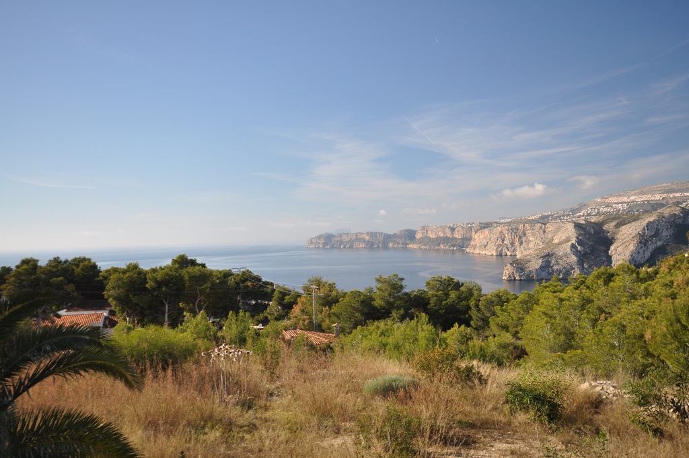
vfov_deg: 36.8
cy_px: 229
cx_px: 344
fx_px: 688
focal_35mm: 36
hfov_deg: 53.2
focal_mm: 24
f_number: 6.3
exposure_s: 1/160
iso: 200
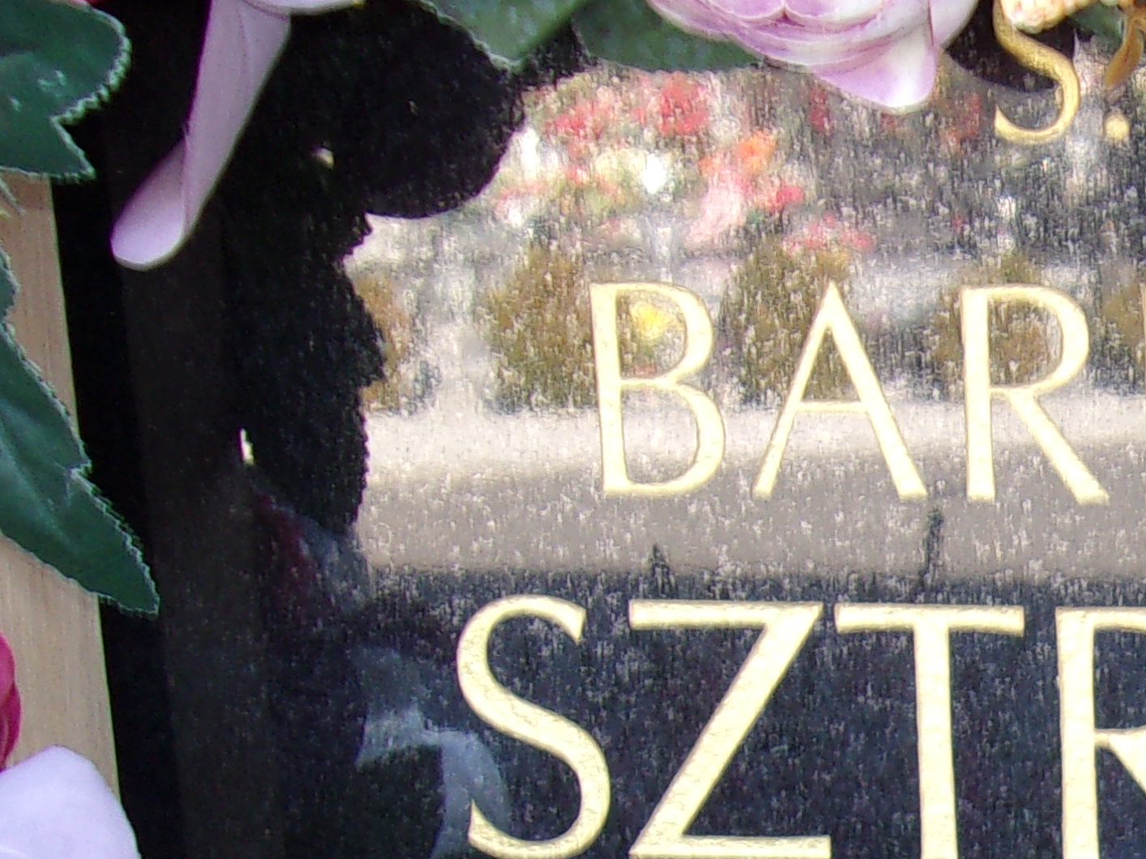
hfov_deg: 20.7
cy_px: 921
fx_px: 2913
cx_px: 1388
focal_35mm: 88
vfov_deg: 16.3
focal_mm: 4.9
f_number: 3
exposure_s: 1/38
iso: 80
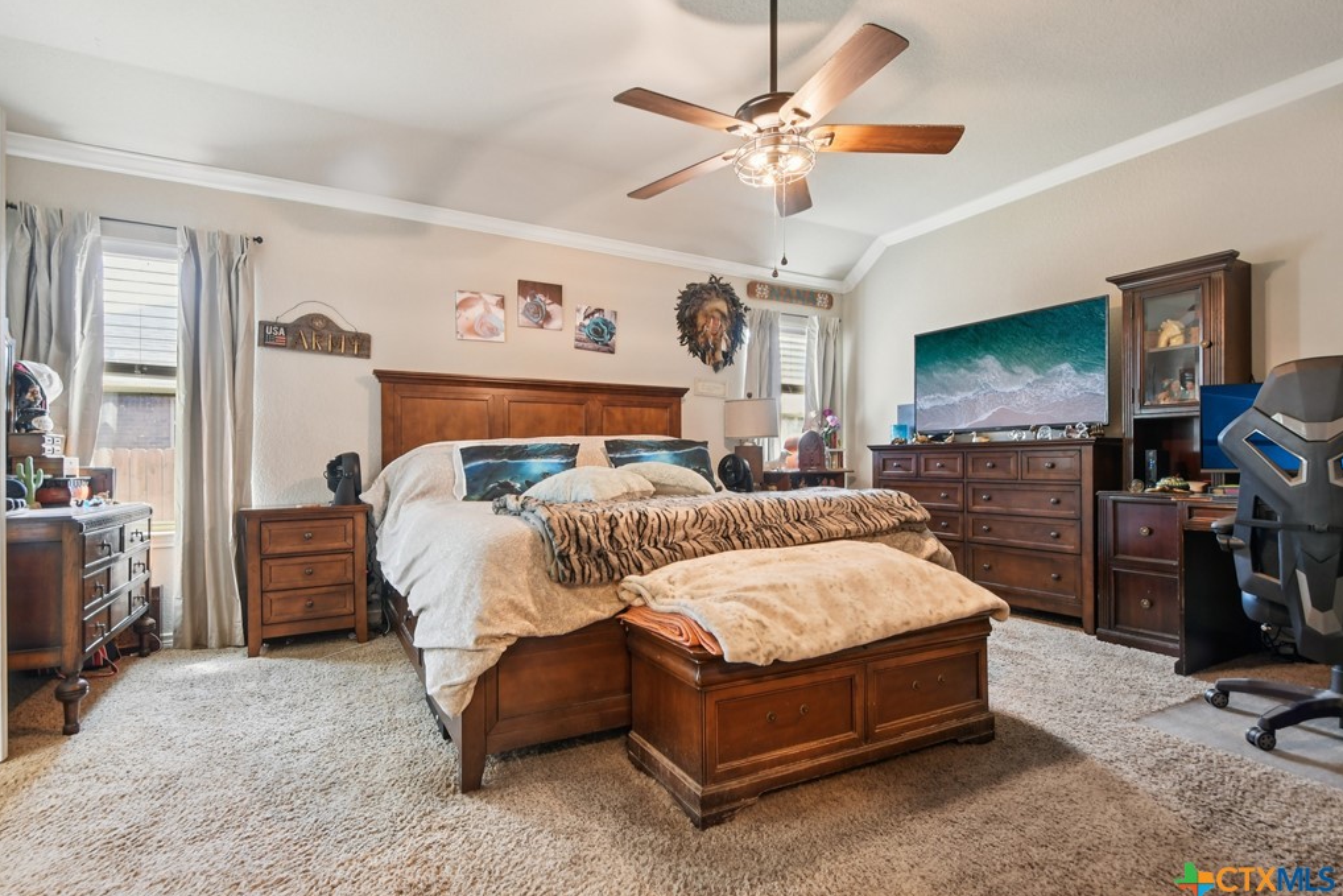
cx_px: 650
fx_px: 597
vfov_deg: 73.8
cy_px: 450
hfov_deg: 96.7
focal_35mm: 16
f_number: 8
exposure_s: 1/4
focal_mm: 10
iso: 400
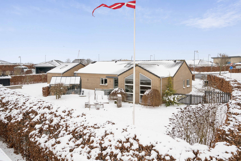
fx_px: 161
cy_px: 80
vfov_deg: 53.1
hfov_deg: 73.7
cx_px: 120
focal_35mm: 24
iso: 160
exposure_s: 1/500
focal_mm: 24
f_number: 5
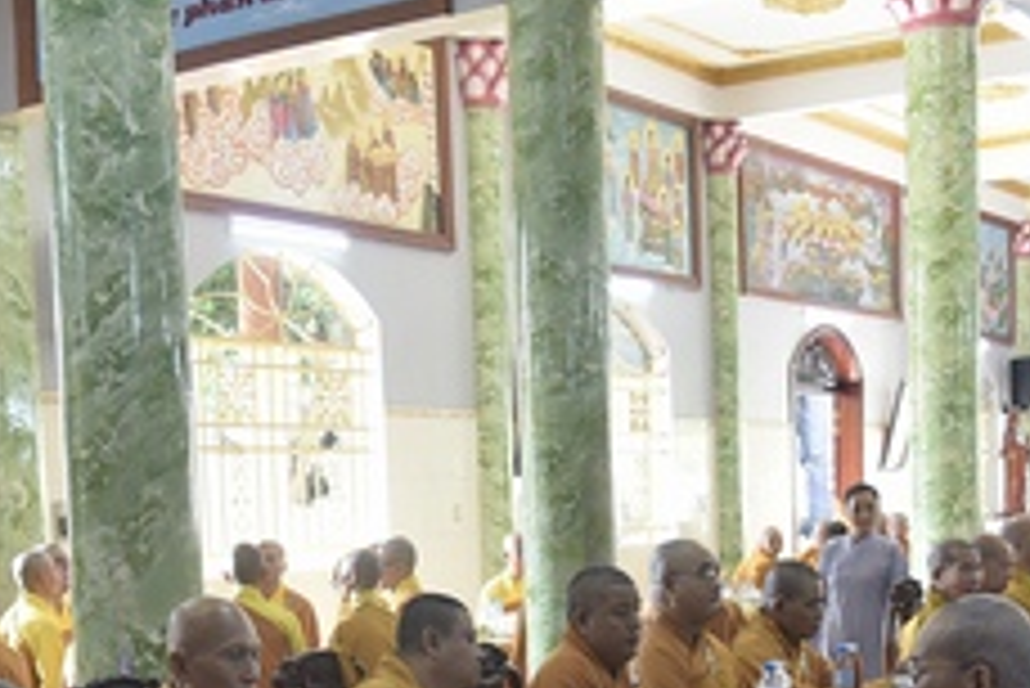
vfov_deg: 19.1
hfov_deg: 29.5
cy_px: 789
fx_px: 1947
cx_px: 364
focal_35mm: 68
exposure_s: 1/60
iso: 800
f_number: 4
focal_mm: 24
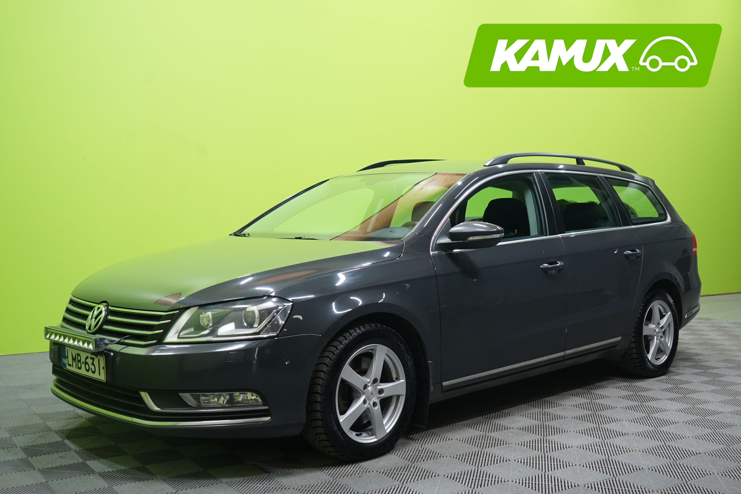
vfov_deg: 35.1
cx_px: 370
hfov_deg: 50.7
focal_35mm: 38
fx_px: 782
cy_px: 247
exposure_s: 1/20
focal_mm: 38
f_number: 5
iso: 800
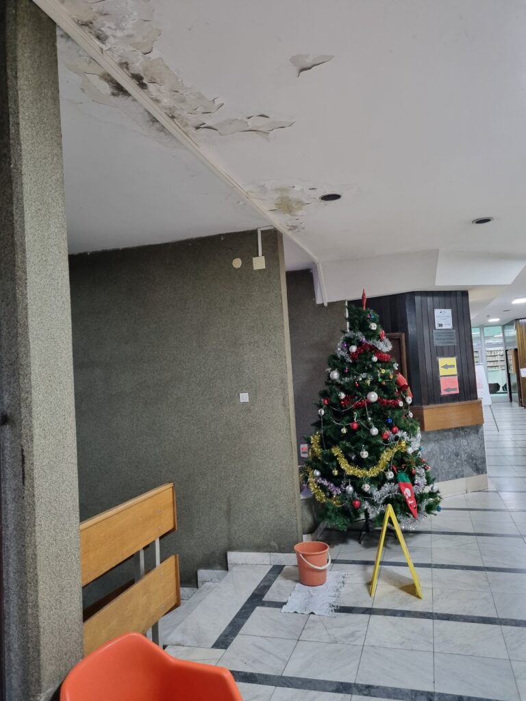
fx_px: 527
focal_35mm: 26
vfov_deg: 67.3
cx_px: 263
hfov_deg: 53.1
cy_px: 350
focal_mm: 5.4
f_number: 1.8
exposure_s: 1/33
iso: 500
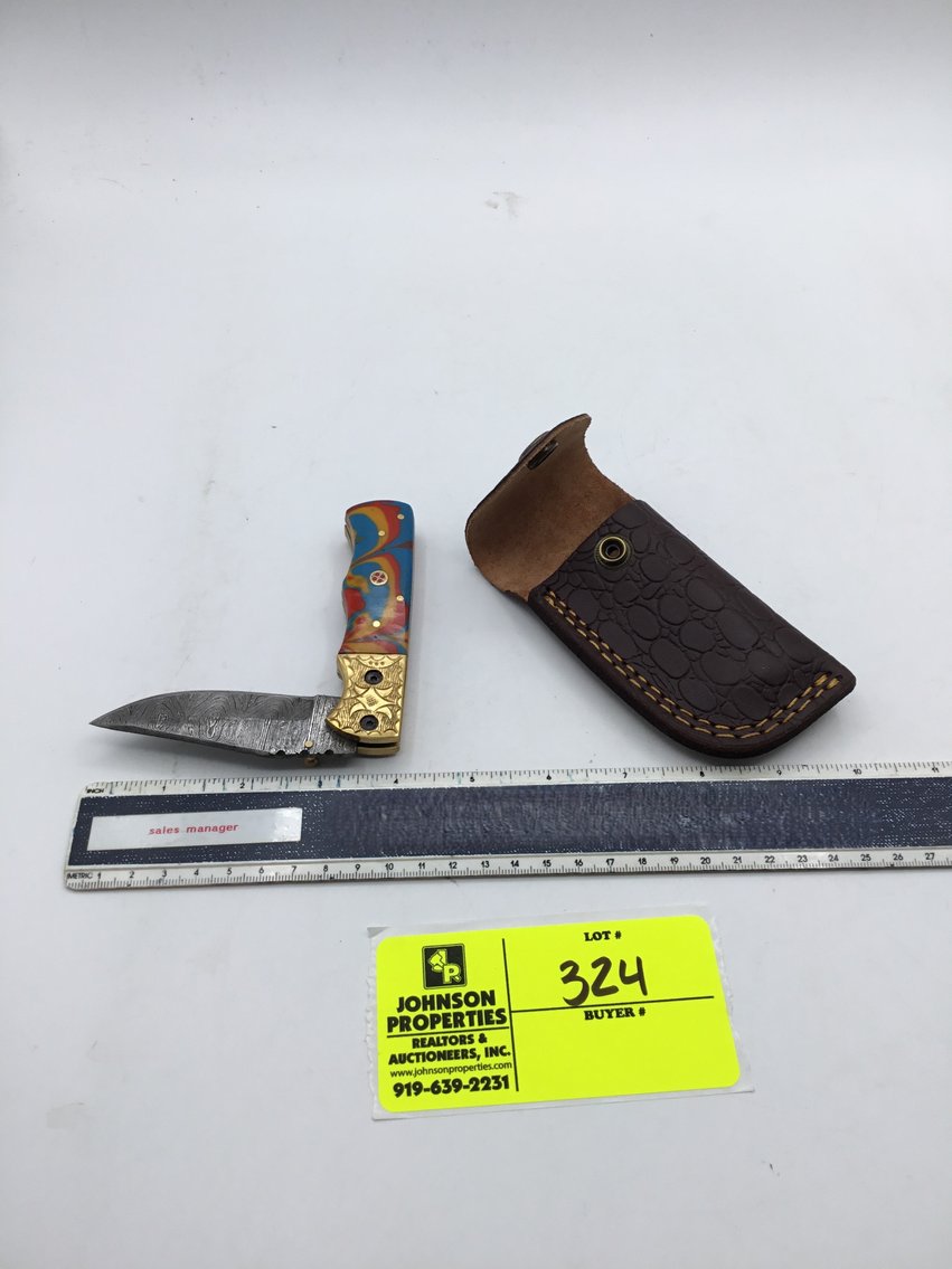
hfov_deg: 45.4
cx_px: 476
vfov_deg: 58.4
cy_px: 634
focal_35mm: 31
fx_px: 1137
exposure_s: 1/122
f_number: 2.4
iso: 25
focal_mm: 3.3
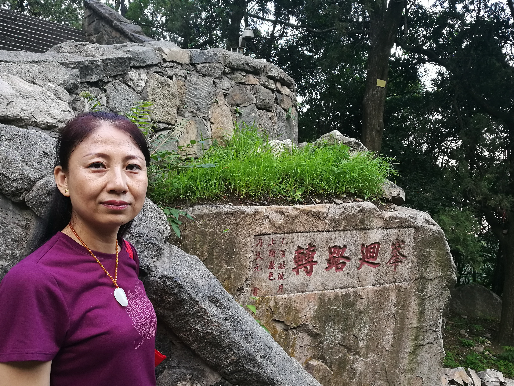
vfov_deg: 45.4
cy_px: 213
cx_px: 255
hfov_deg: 58.4
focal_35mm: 31
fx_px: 460
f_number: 2.2
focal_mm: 4.5
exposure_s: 1/50
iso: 125
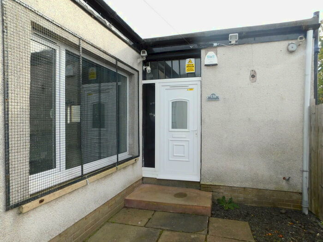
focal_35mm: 23
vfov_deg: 58.9
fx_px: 215
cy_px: 121
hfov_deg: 73.9
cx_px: 162
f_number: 3
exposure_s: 1/400
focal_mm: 4
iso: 125
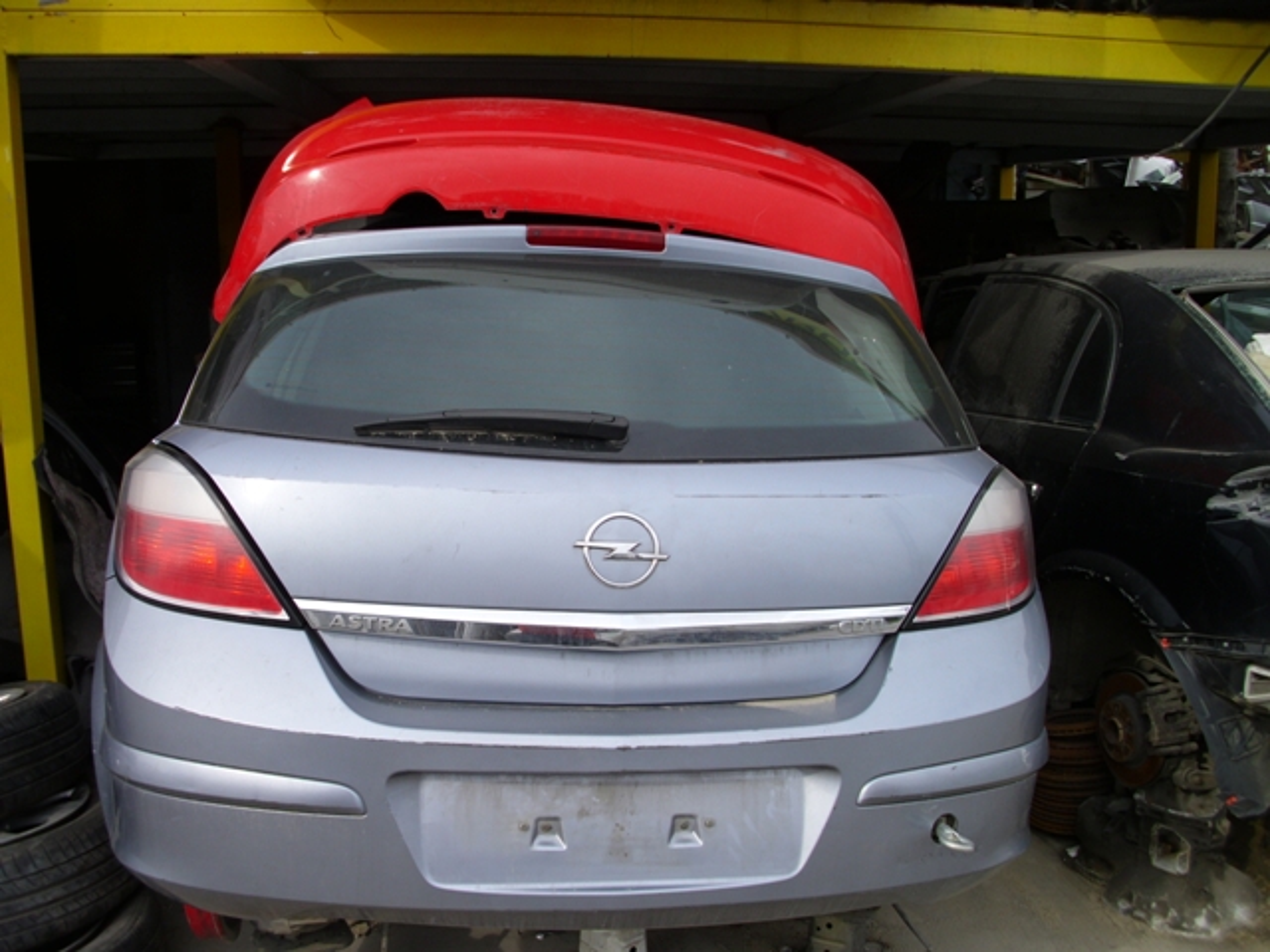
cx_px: 635
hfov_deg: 52.6
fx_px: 1284
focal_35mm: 35
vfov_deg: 40.7
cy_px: 476
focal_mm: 6.2
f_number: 3
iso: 50
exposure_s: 1/469
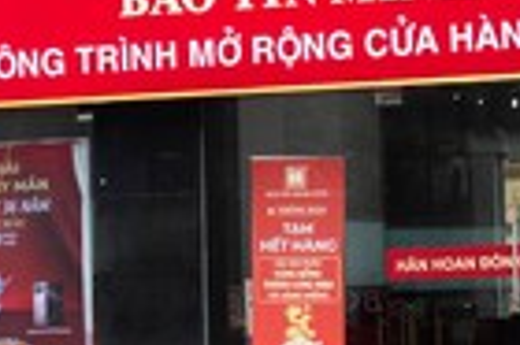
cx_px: -293
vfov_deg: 4.3
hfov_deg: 6.3
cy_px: -13
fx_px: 4631
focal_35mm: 321
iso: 640
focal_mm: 70
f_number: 2.8
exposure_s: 1/200
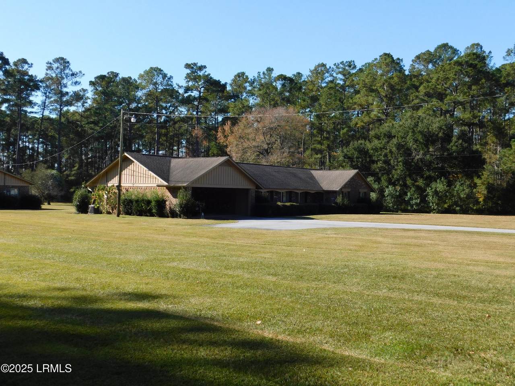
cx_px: 258
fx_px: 536
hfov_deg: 51.4
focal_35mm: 36
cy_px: 193
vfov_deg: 39.7
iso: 125
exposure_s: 1/800
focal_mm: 6.3
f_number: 3.5
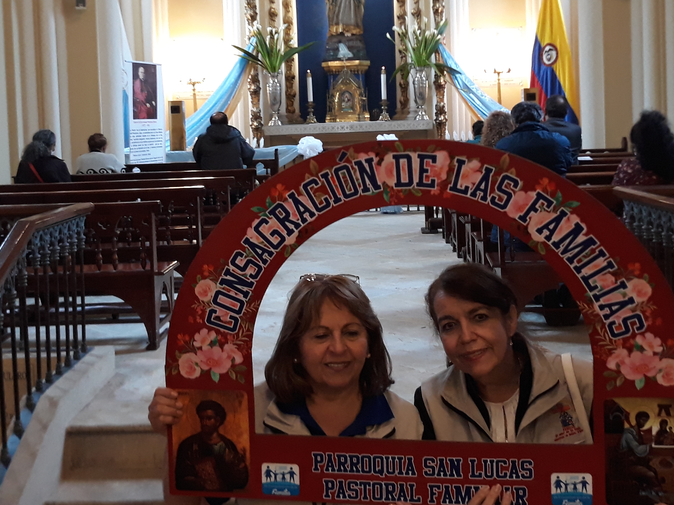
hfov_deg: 41.2
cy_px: 162
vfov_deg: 31.2
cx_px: 311
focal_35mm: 46
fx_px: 896
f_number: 1.7
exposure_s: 1/40
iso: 200
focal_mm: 3.71
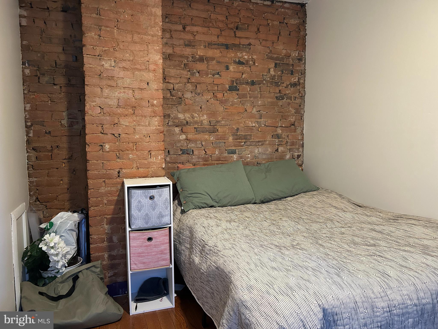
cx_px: 219
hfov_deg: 67.3
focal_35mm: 26
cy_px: 164
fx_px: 329
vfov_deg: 53.1
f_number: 1.5
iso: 400
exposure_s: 1/60
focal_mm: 5.7
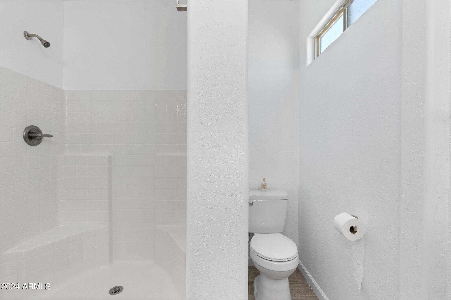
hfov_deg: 96.7
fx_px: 200
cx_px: 226
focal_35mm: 16
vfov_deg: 73.7
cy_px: 150
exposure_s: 1/15
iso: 1000
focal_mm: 16
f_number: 8
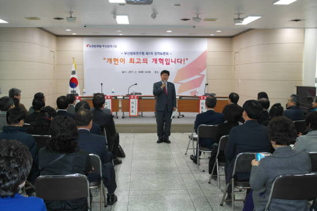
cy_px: 106
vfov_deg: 31.2
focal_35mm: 43
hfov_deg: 45.5
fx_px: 378
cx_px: 158
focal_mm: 28
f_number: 4
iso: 400
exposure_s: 1/80
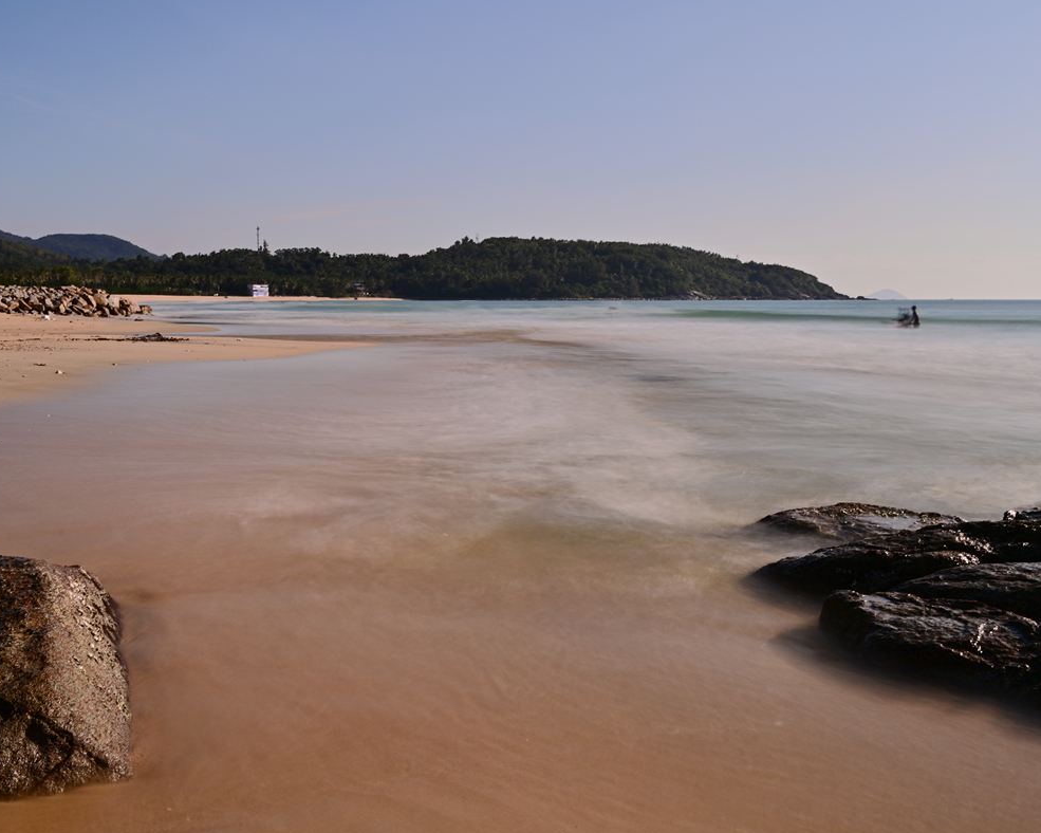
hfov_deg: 54.7
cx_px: 467
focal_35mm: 33
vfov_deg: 45.1
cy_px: 414
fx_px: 1004
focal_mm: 28.5
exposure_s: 5
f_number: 16
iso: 80
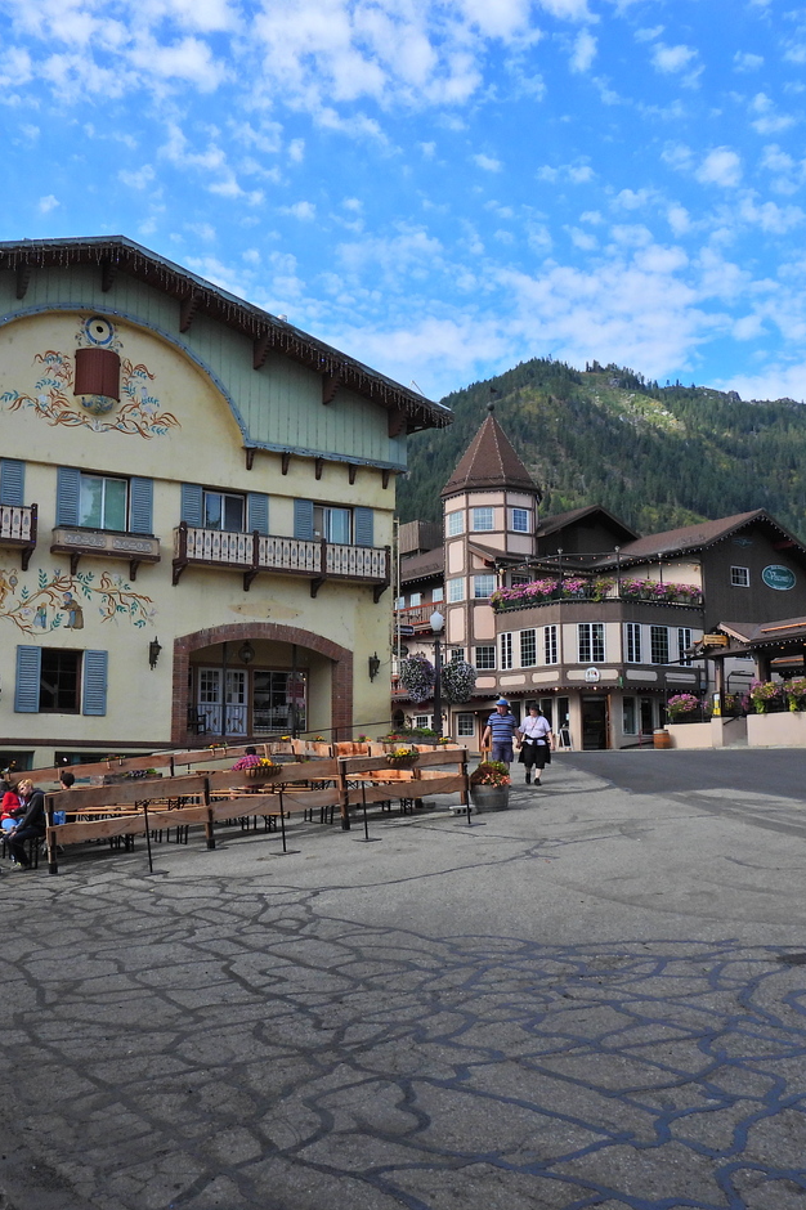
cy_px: 608
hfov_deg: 38.6
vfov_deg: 55.8
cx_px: 306
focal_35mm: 34
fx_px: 1143
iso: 100
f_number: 2.8
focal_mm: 4.3
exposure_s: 1/1600
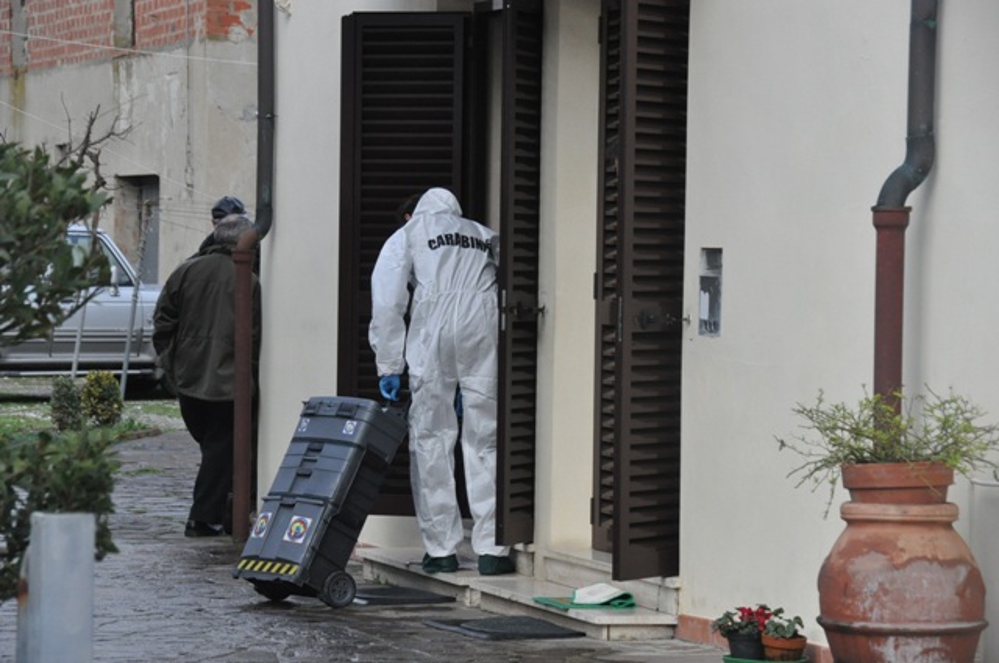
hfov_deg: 14.9
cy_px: 332
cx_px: 500
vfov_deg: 9.9
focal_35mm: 138
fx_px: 3825
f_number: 9
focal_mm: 92
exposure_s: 1/1250
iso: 1600
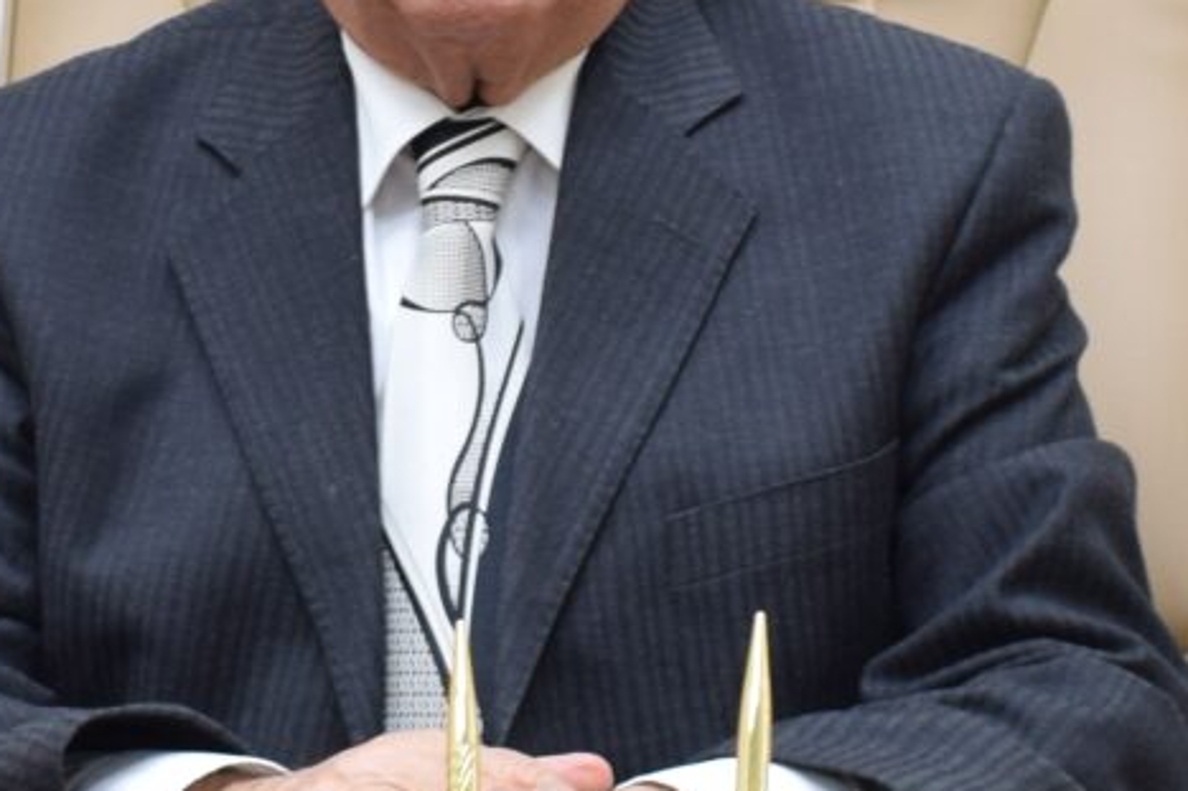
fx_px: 4882
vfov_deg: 9.2
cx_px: 455
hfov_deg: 13.9
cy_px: 131
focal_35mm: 148
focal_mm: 18
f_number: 4
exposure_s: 1/60
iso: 400
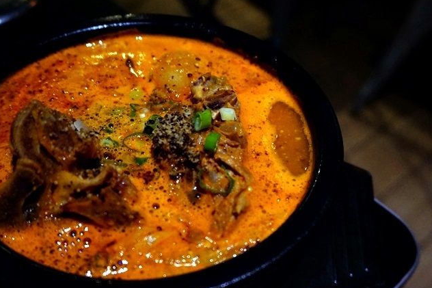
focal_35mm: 38
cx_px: 195
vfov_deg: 35.0
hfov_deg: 50.6
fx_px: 456
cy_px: 167
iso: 2000
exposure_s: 1/60
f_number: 4
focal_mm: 20
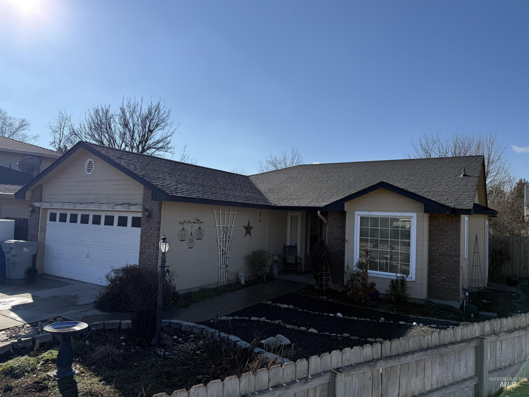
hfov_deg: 71.6
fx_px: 367
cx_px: 264
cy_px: 198
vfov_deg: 56.8
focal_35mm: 24
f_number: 1.78
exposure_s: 1/6711
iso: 80
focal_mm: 6.76
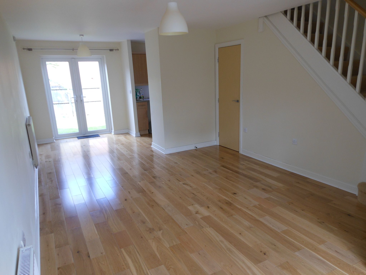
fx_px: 264
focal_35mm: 25
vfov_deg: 54.9
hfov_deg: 69.4
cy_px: 138
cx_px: 183
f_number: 3.2
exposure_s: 1/40
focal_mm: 4.5
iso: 80
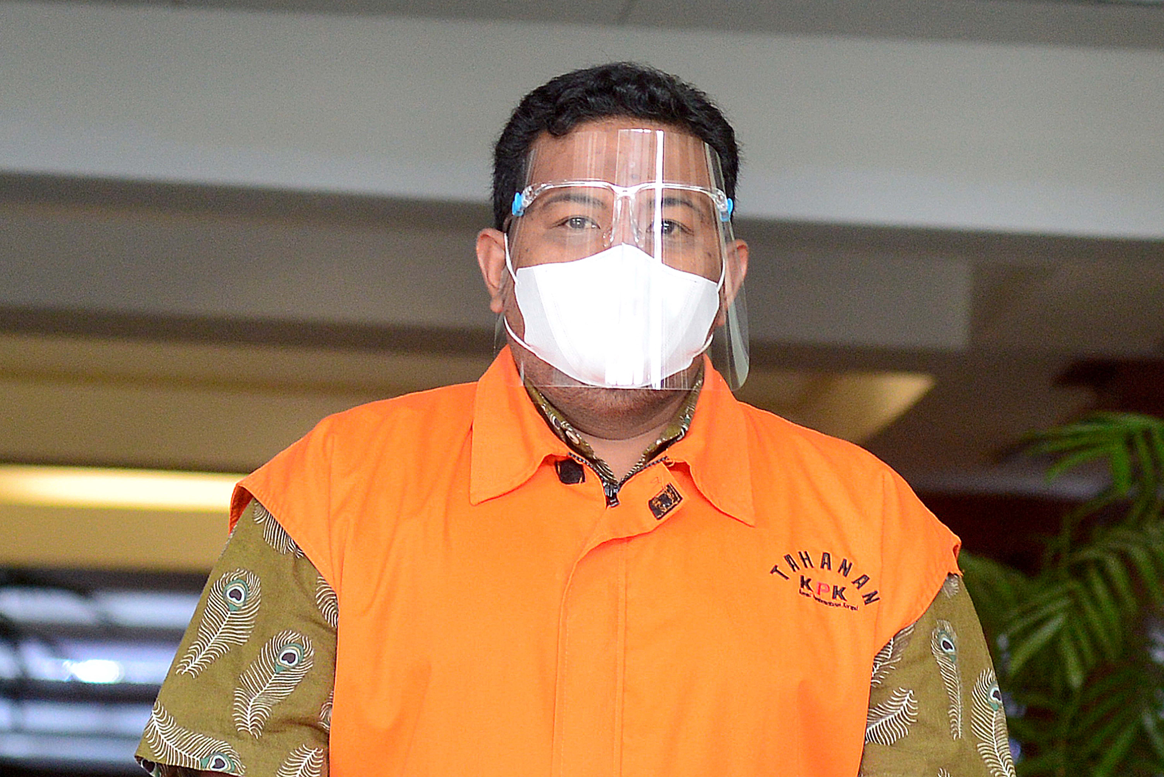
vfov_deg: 13.7
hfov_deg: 20.4
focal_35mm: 100
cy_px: 388
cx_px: 582
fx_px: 3234
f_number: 5
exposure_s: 1/160
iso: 1000
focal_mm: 100
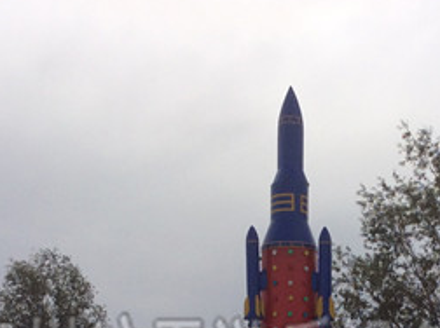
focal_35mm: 89
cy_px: 401
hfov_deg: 21.9
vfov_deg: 15.9
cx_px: 314
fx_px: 1129
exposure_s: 1/4405
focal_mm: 3.3
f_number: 2.4
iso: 32
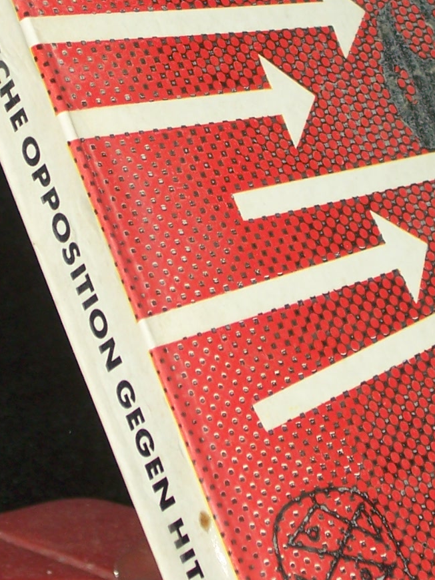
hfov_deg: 8.5
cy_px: 117
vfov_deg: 11.3
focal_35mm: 175
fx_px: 2931
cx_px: 203
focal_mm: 11
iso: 80
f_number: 3.6
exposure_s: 1/80
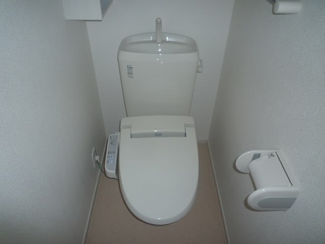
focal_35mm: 25
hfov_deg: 69.4
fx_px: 235
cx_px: 162
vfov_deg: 54.9
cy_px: 122
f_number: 2.8
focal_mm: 4.4
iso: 100
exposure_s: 1/30
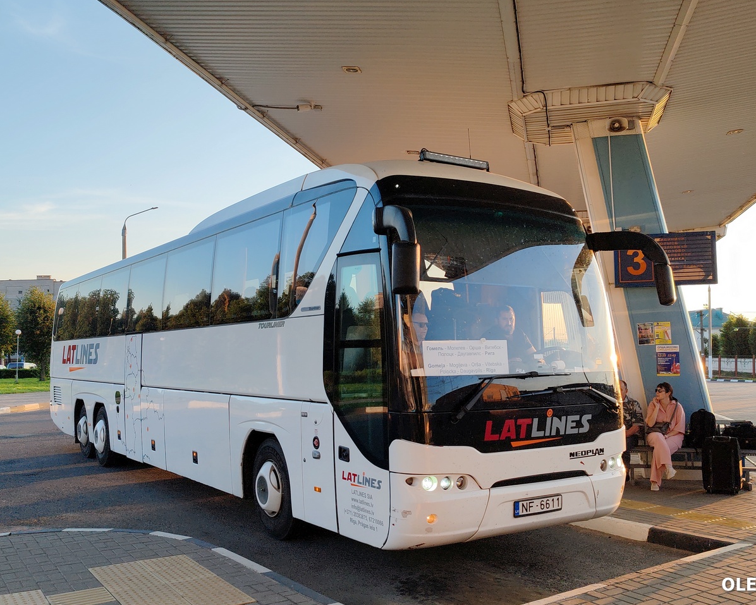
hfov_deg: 51.5
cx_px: 389
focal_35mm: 35
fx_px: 783
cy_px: 306
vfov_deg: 42.2
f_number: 1.9
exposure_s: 1/120
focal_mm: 6.12
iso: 50
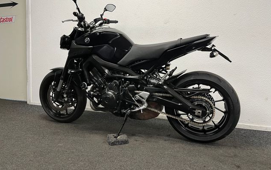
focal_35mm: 28
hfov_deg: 66.5
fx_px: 207
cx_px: 136
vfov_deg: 44.3
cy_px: 67
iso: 80
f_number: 1.6
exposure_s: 1/50
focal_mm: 5.1
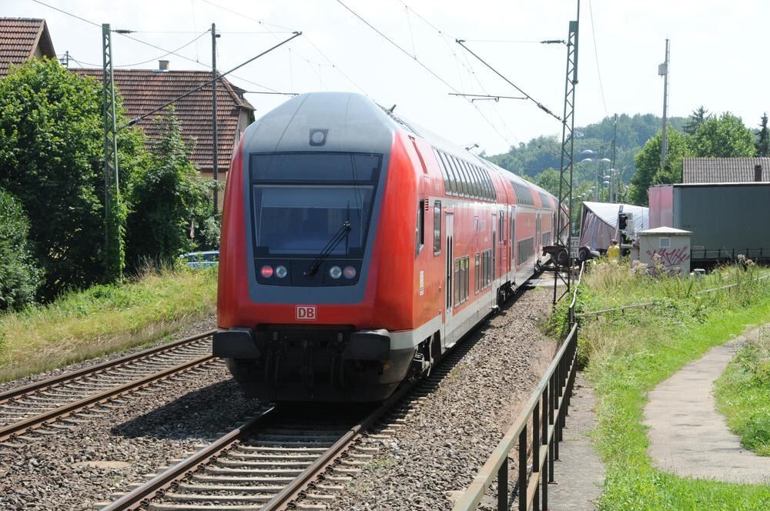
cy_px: 256
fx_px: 1762
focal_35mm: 82
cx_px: 385
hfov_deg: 24.6
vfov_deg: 16.5
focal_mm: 55
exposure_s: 1/400
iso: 500
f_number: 11
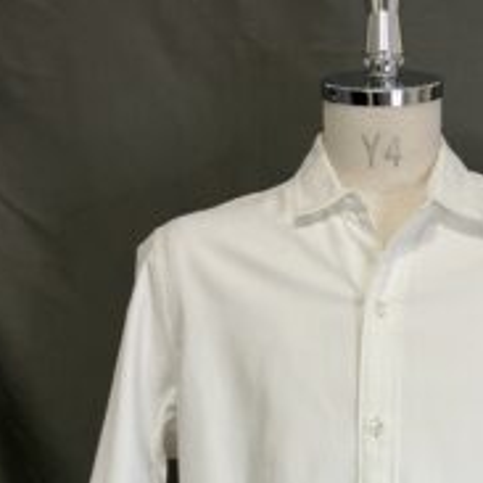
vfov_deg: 29.5
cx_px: 377
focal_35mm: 54
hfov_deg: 30.9
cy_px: 483
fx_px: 852
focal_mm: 3.99
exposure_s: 1/50
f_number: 1.8
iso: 50
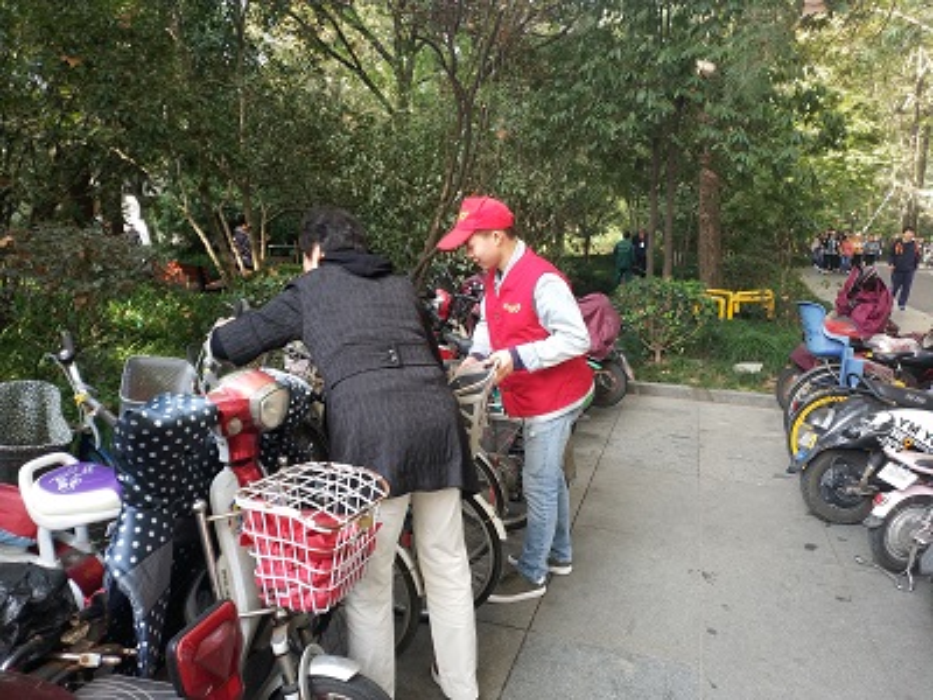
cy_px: 350
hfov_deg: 56.8
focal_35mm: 32
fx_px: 862
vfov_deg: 44.2
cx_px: 466
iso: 125
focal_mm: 4.5
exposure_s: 1/50
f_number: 2
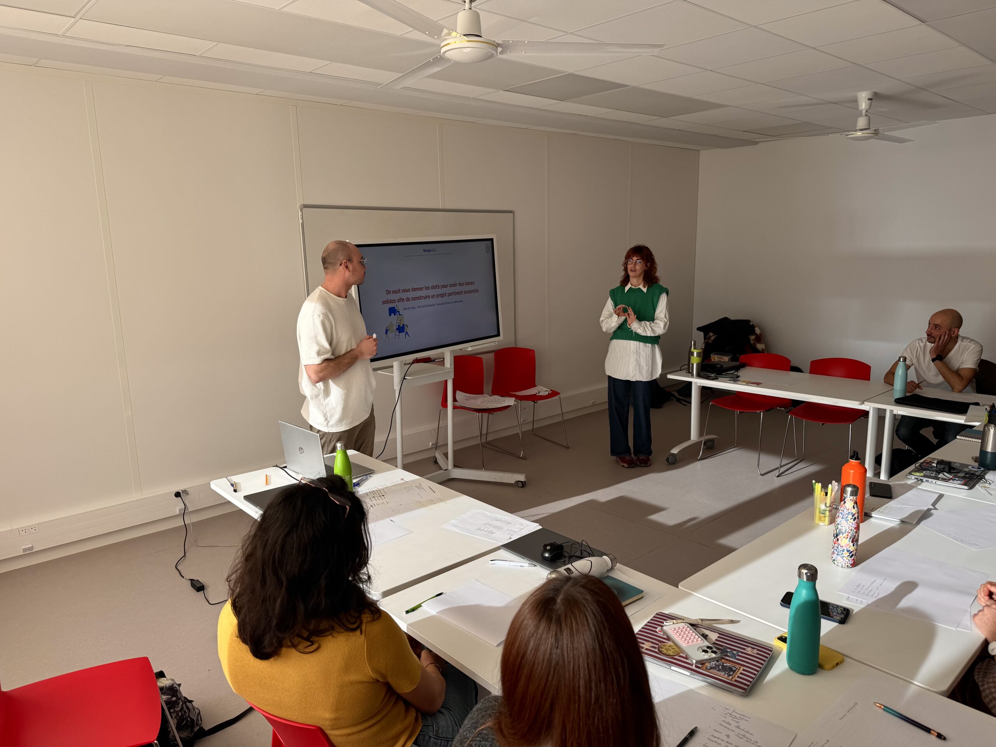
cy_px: 374
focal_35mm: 24
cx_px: 498
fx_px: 691
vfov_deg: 56.8
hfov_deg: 71.6
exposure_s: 1/370
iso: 80
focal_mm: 6.76
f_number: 1.78
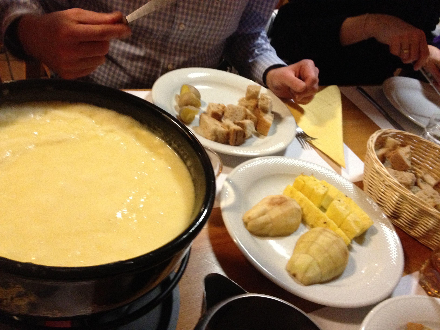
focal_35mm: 35
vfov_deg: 40.7
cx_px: 220
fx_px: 445
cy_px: 165
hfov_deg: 52.6
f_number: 2.4
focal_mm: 4.28
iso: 400
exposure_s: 1/17
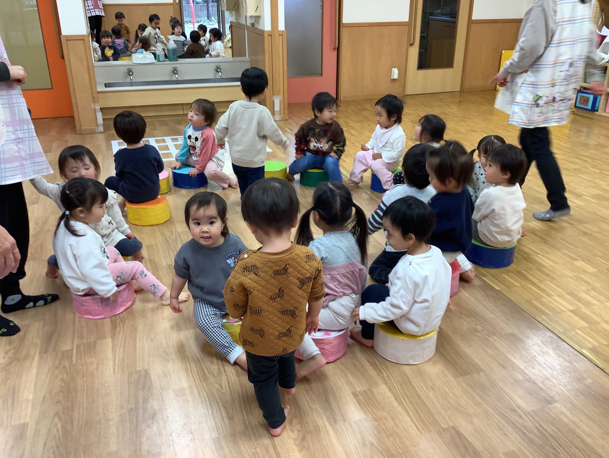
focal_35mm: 31
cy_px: 229
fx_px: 546
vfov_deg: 45.5
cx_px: 304
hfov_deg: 58.3
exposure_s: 1/30
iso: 64
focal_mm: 3.3
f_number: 2.4
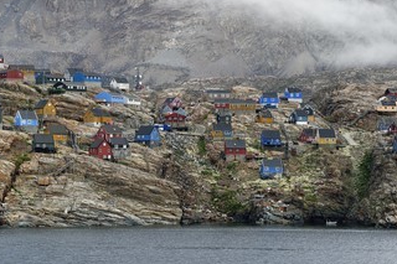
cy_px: 105
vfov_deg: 8.4
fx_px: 1808
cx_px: 148
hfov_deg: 12.5
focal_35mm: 164
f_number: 8
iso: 400
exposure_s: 1/400
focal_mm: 125
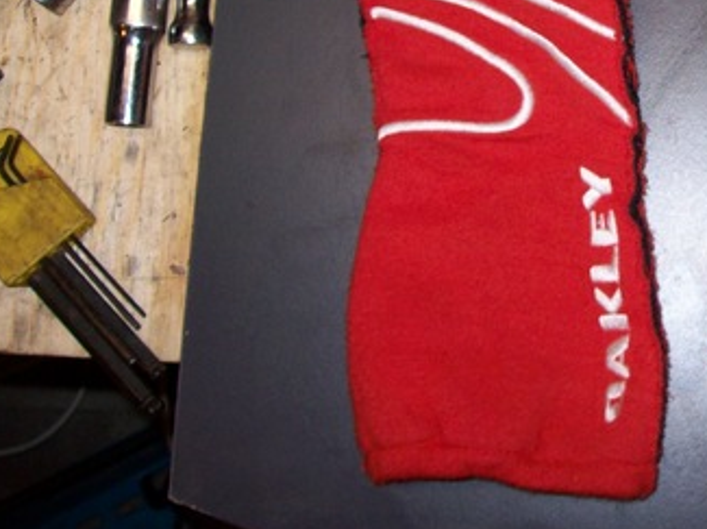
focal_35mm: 71
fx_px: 1449
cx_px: 668
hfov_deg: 26.3
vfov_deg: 20.1
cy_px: 15
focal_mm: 6
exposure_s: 1/64
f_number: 2.7
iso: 80
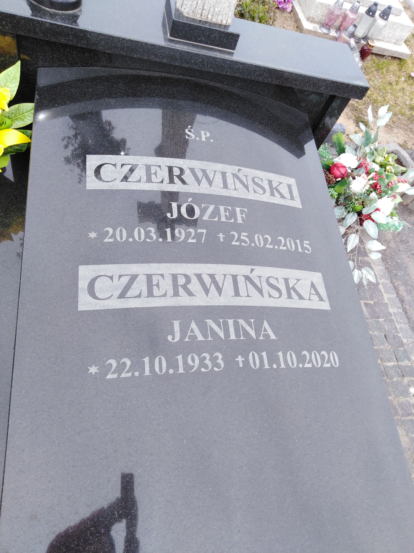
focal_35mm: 25
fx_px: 399
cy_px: 276
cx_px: 207
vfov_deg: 69.4
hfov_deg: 54.9
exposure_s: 1/249
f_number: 2.2
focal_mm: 3.46
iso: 100
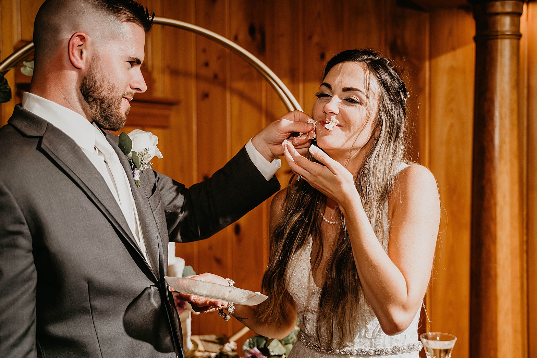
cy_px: 176
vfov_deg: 28.1
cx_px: 272
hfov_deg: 41.1
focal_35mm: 48
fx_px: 716
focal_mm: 47
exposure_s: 1/250
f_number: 2.8
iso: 500
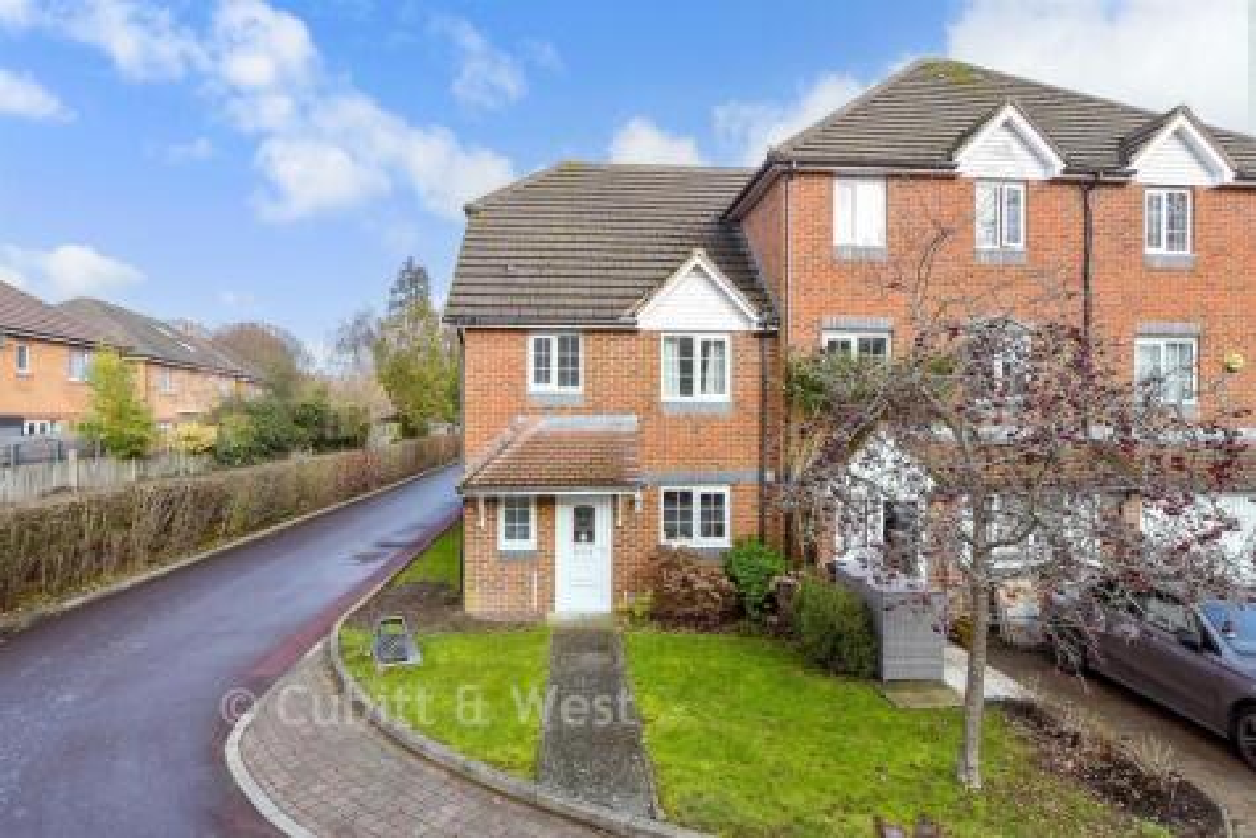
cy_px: 419
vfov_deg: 64.6
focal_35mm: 19
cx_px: 628
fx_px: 663
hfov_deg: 86.9
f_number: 8
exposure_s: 1/125
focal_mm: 13
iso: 400
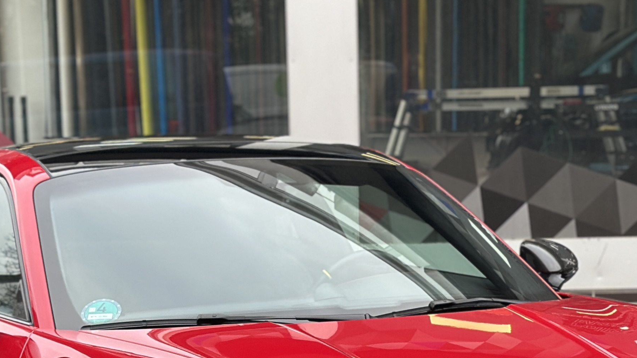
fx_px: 1993
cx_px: 352
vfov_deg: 10.0
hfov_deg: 18.2
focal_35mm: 118
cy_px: 519
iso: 80
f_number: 1.78
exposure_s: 1/246
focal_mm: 6.86
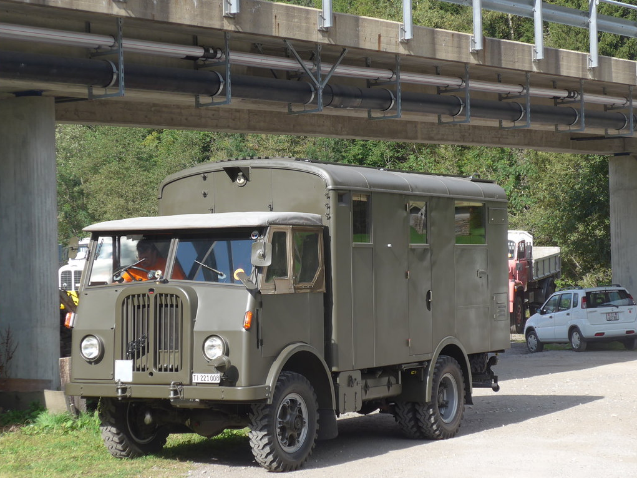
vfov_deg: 17.0
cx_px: 278
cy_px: 254
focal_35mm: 87
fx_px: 1601
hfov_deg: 22.5
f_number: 4.2
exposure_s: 1/400
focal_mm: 15
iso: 80
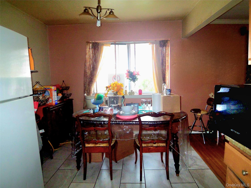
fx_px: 167
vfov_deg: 58.9
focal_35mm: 23
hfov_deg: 73.9
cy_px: 94
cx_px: 126
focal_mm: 3.8
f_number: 2.8
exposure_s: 1/30
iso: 200
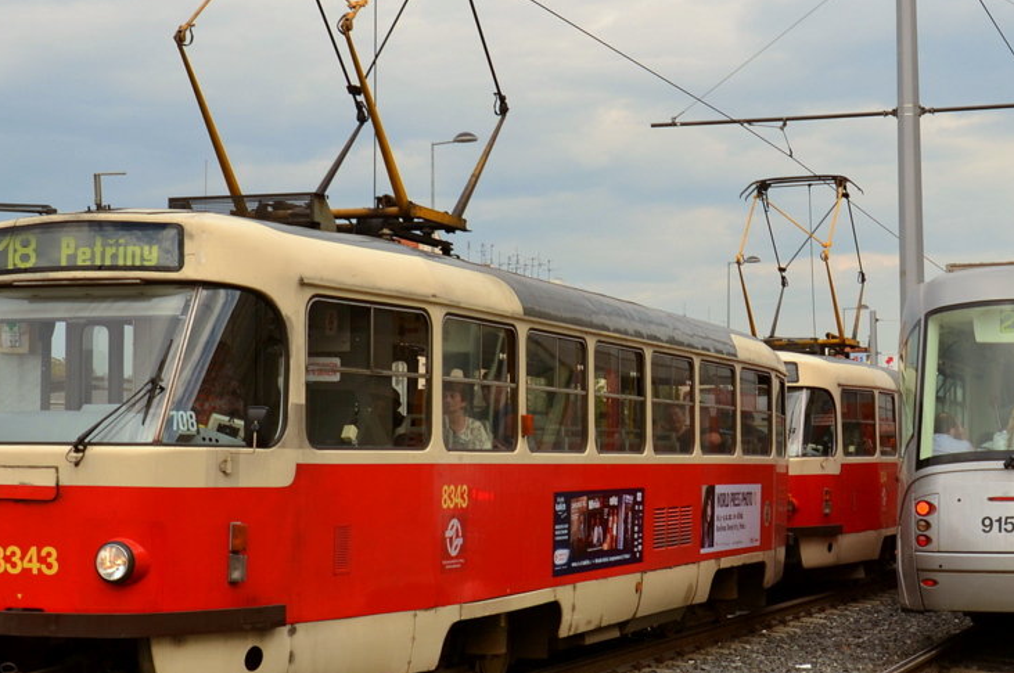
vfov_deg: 22.9
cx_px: 529
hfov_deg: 34.0
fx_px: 1660
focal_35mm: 59
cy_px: 359
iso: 100
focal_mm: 24
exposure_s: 1/250
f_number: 8
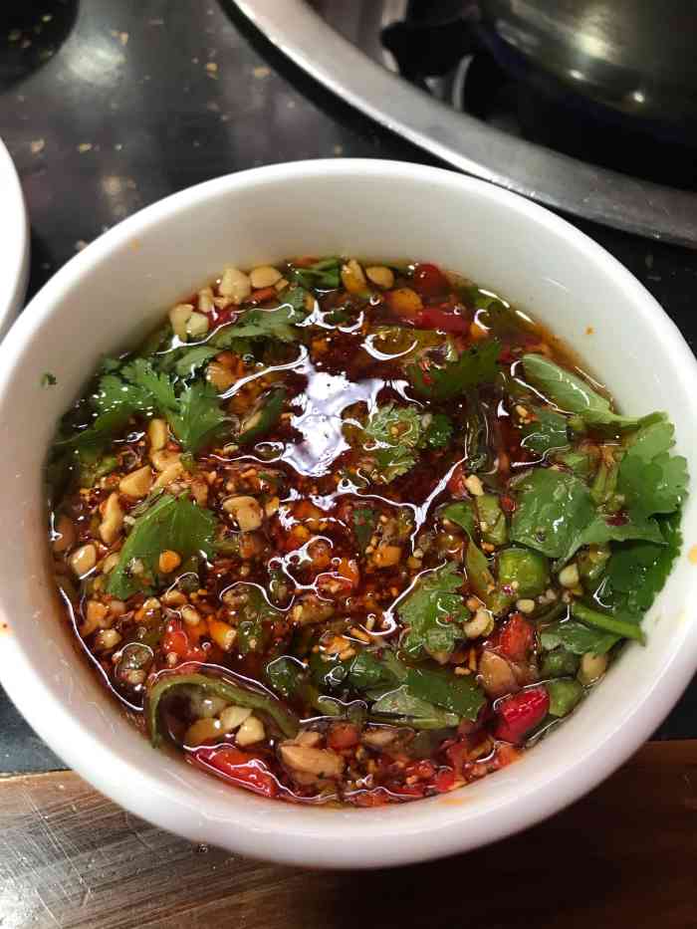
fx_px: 752
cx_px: 348
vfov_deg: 63.4
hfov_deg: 49.8
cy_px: 464
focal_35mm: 28
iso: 40
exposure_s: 1/25
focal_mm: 3.99
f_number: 1.8
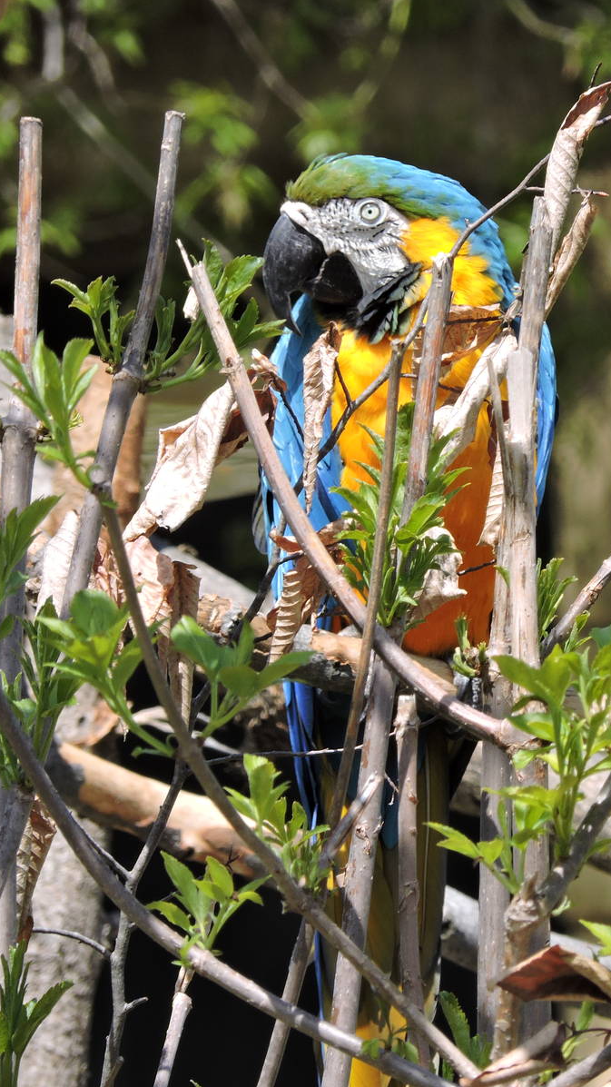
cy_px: 543
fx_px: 25182
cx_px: 574
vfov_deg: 2.5
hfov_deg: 1.4
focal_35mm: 874
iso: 100
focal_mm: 107
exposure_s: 1/400
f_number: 4.9
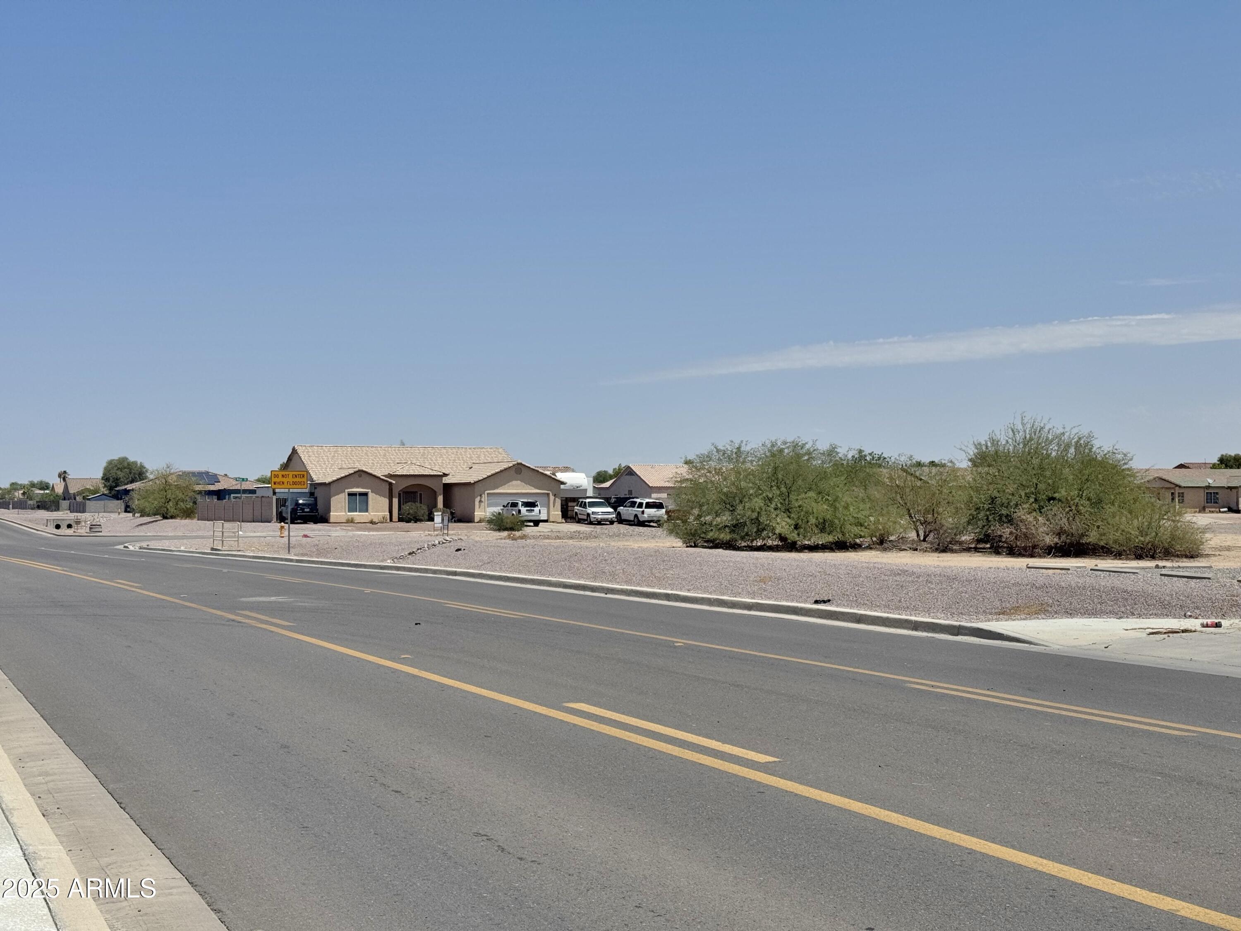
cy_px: 466
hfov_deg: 39.7
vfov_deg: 30.3
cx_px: 620
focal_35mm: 48
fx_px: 1721
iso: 64
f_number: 1.78
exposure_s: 1/10526
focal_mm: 6.76
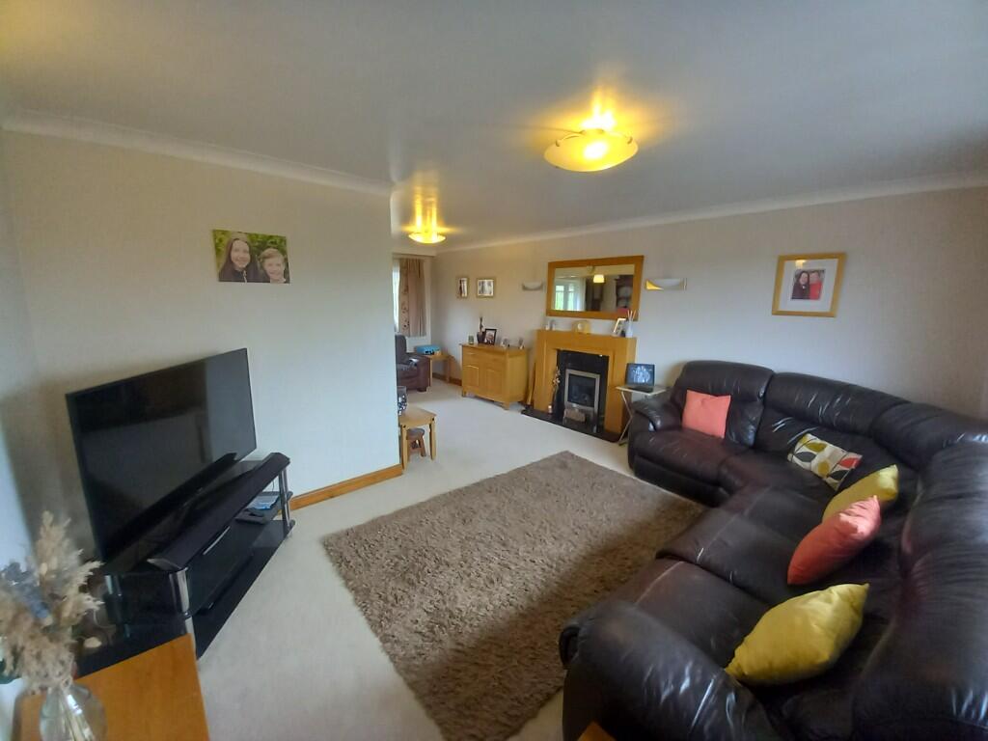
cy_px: 370
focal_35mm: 13
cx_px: 494
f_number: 2.2
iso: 200
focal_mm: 1.13
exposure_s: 1/50
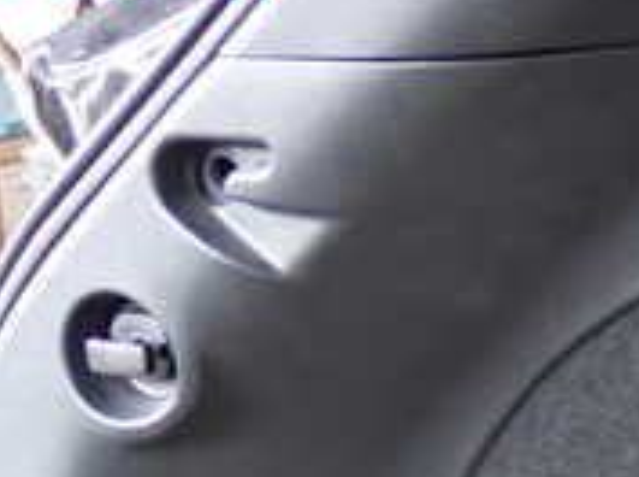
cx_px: 671
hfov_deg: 10.0
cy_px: 730
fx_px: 3629
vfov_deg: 7.4
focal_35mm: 197
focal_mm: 10.35
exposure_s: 1/60
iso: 500
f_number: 3.5
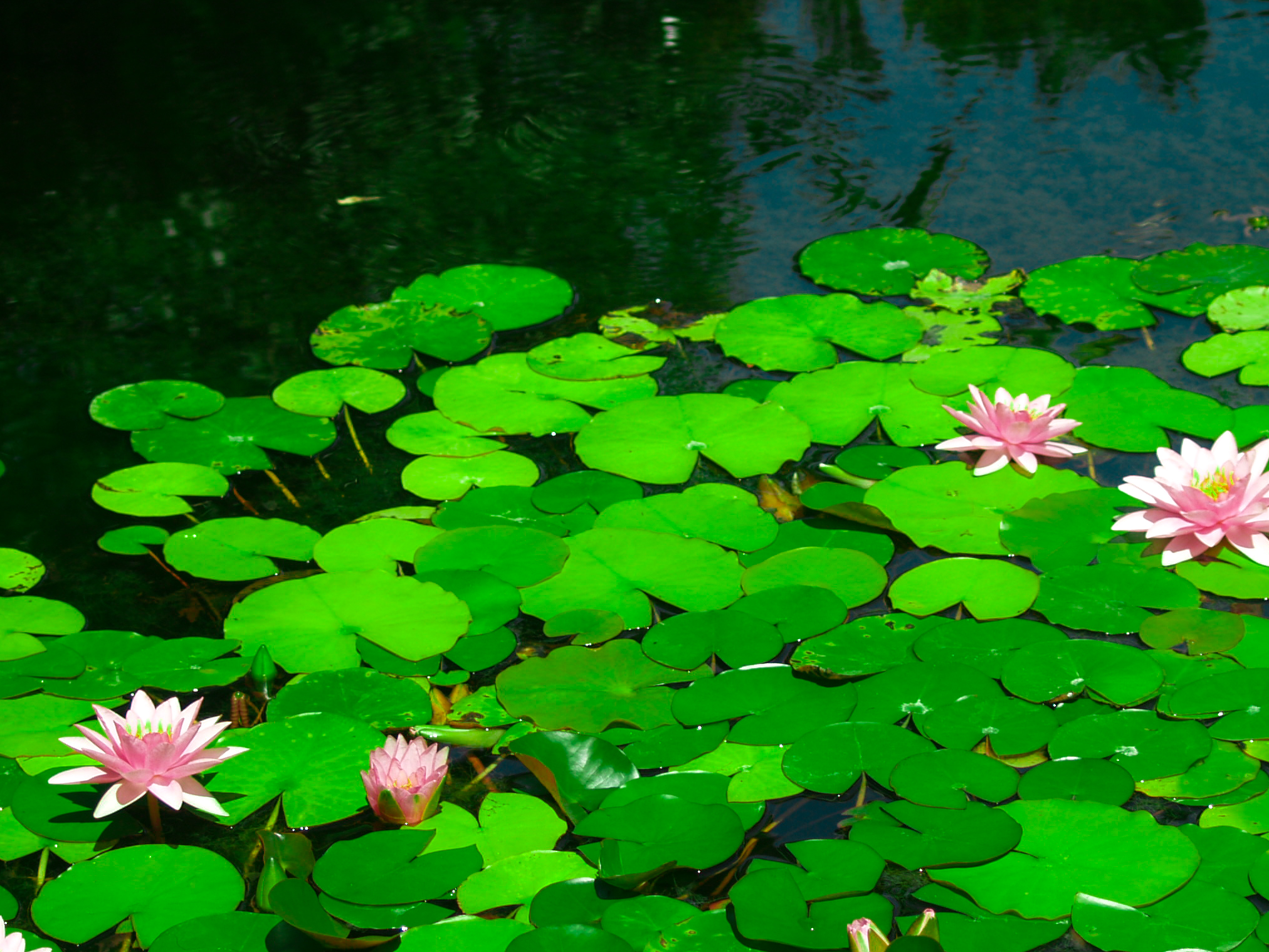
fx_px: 4729
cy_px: 670
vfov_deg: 11.5
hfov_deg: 15.3
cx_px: 847
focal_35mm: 129
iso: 100
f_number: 3.5
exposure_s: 1/1250
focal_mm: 40
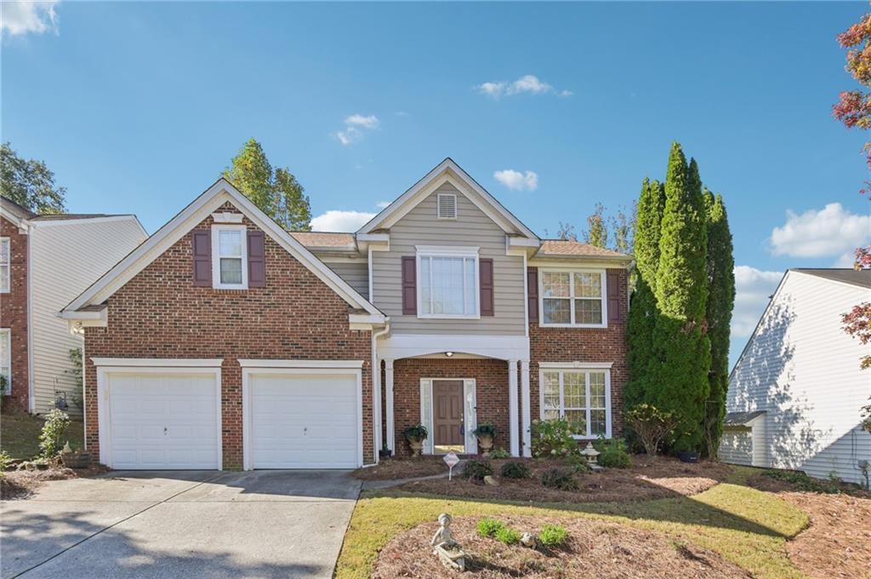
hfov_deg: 93.3
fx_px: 411
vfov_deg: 70.3
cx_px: 436
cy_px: 290
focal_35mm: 17
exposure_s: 1/250
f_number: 8
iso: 200
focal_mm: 17
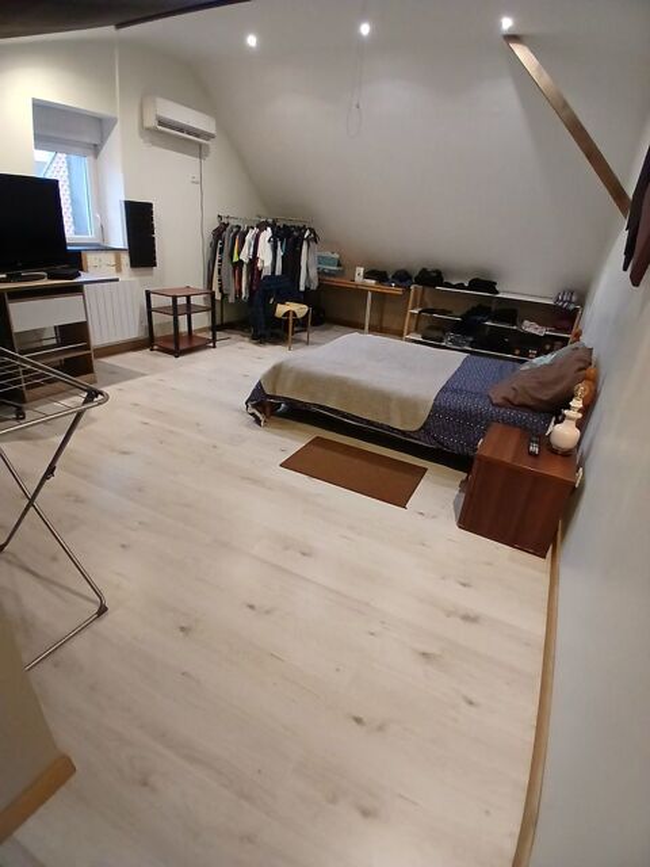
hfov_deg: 74.7
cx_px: 325
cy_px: 434
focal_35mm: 17
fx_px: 426
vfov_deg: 91.0
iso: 400
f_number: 2.2
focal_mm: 1.4
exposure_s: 1/25
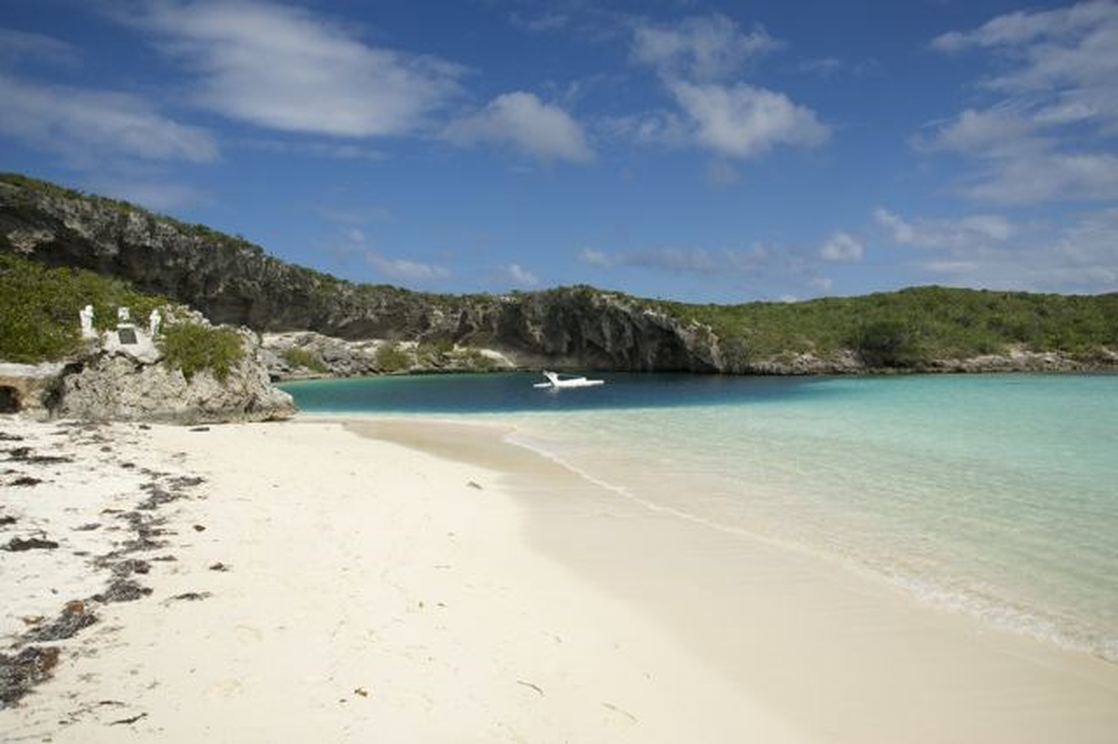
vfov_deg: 53.1
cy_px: 372
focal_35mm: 24
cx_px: 559
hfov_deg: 73.8
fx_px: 745
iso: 400
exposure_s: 1/640
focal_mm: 24
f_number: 13
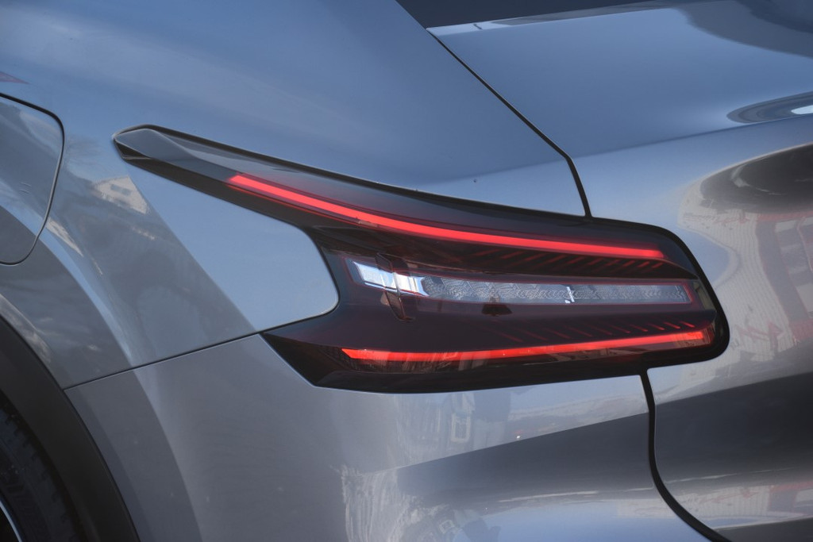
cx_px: 406
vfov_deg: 11.7
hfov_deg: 17.5
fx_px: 2642
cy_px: 271
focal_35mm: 117
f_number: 8
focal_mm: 78
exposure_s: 1/250
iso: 220
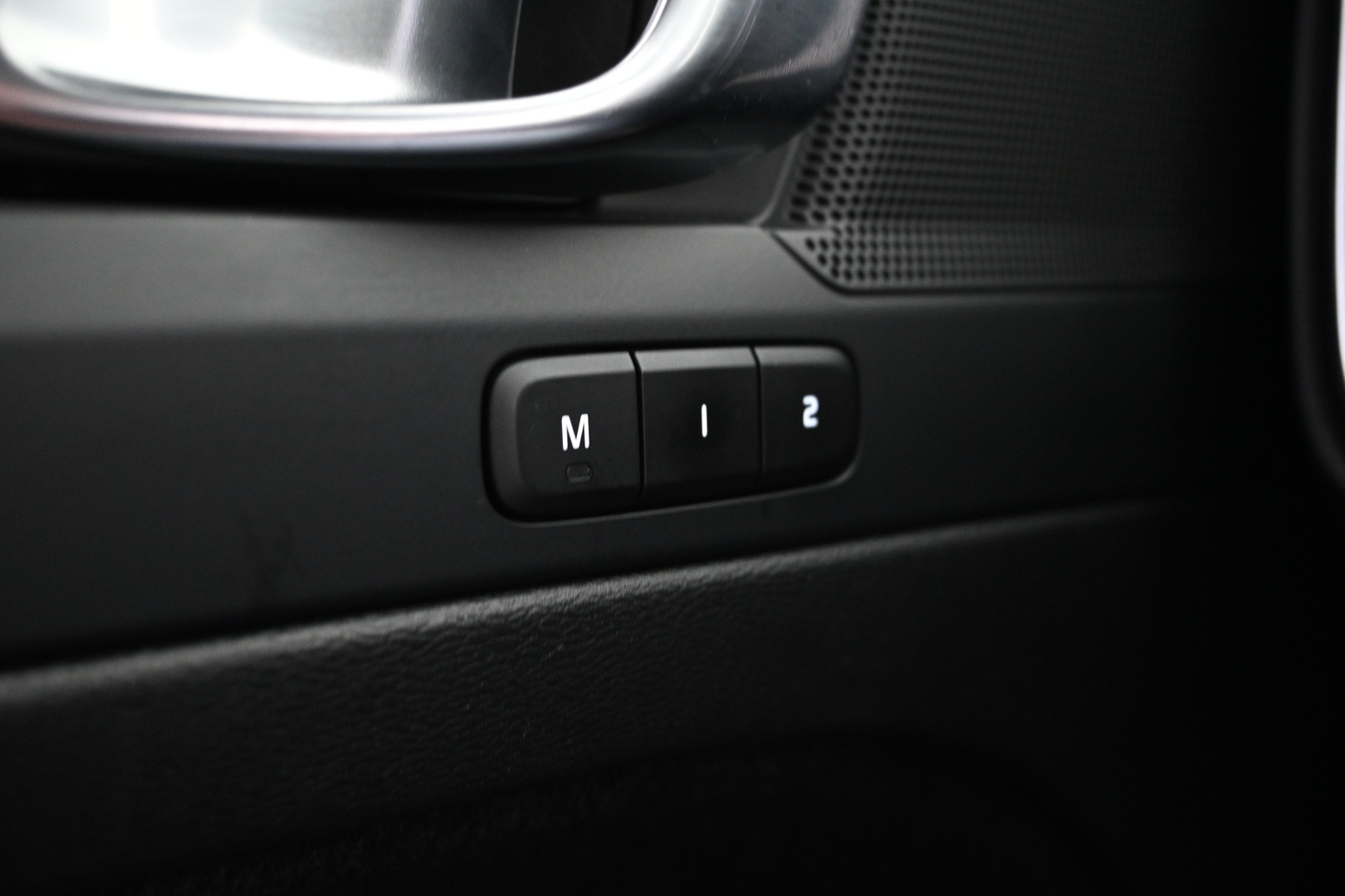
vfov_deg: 36.9
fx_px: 1345
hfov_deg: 53.1
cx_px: 672
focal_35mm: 36
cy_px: 448
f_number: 4.2
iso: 1600
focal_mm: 24
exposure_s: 1/10
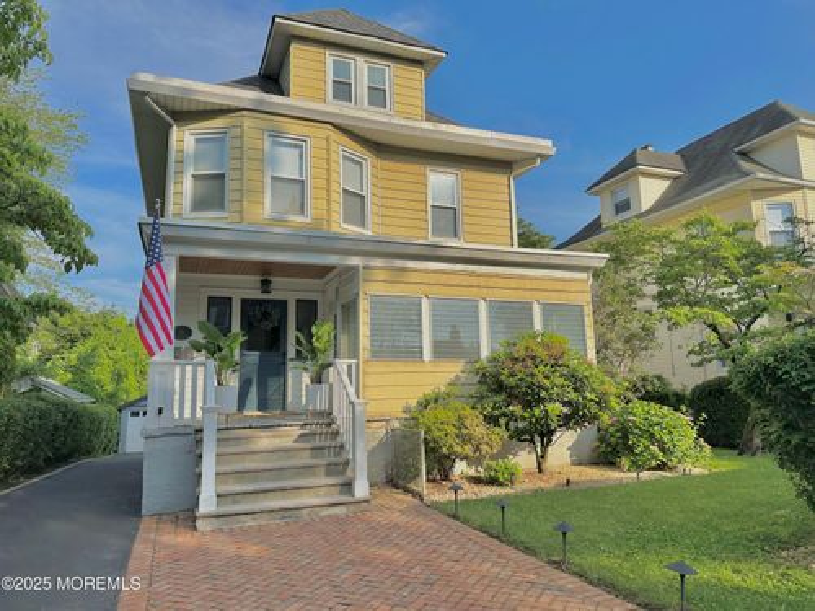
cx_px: 408
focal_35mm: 24
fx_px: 565
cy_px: 306
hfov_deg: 71.6
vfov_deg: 56.8
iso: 80
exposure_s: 1/5000
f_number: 1.78
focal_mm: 6.86
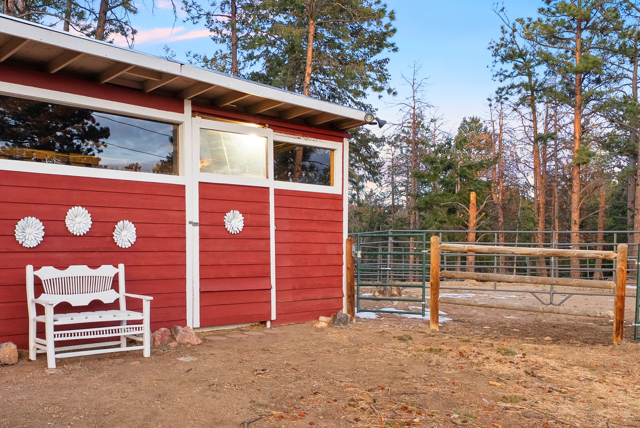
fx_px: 676
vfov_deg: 35.1
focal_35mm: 38
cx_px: 221
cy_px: 229
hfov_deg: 49.9
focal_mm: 20
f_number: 8
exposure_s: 1/1.25
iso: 1000
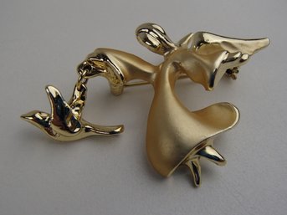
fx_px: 307
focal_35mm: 37
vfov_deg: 38.6
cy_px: 108
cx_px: 144
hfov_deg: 50.2
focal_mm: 6.64
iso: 125
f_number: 4.7
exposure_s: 1/160
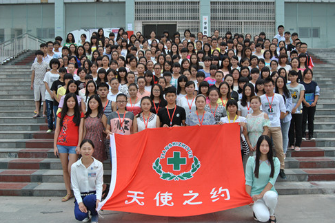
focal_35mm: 36
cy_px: 114
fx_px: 330
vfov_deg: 37.3
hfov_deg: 53.8
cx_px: 171
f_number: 9
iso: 200
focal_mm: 23
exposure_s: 1/320
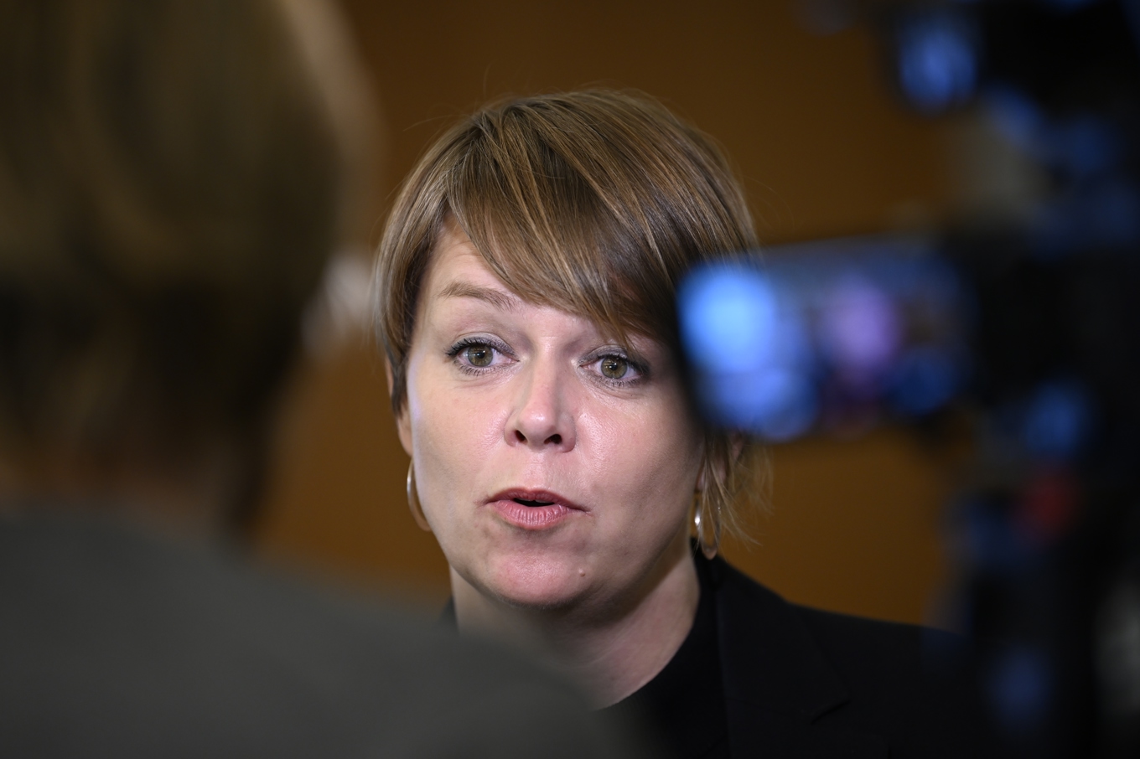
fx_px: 6331
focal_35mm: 200
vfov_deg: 6.9
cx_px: 570
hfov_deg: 10.3
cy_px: 380
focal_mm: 200
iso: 1000
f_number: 2.8
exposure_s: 1/250
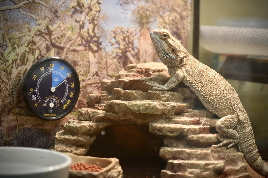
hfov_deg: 24.6
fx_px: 614
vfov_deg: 16.6
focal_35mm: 82
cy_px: 89
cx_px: 134
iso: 800
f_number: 4
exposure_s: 1/125
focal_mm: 55
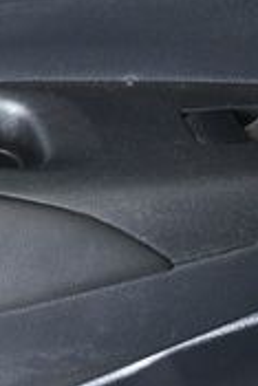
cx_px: -355
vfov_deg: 11.7
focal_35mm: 175
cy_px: 82
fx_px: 1877
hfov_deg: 7.4
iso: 2500
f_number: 5.6
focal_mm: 32
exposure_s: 1/125
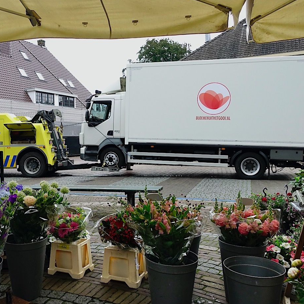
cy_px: 150
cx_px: 107
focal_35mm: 31
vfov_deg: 52.5
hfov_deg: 51.8
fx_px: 308
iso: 500
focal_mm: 8.8
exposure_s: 1/2000
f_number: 3.5
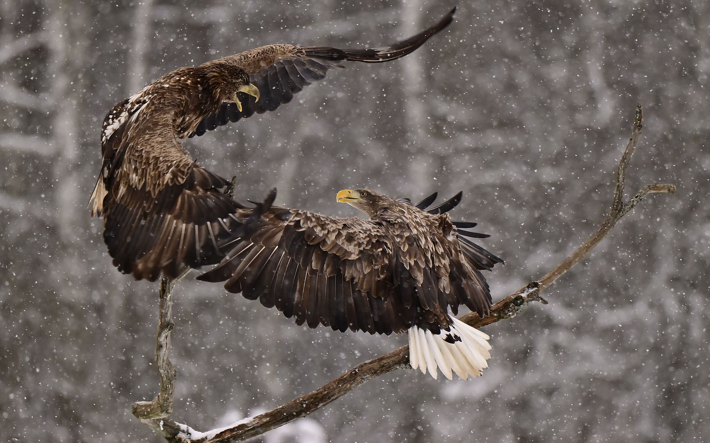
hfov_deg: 10.2
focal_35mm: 205
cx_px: 354
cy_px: 207
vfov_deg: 6.4
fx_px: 3967
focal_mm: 200
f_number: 2.8
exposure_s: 1/1600
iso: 900
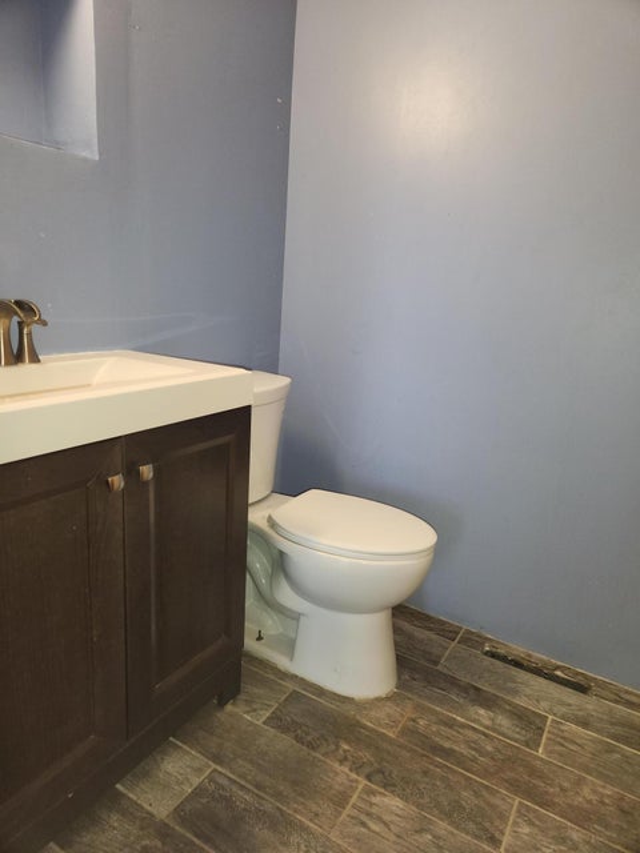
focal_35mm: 23
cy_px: 426
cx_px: 320
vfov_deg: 73.9
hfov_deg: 58.9
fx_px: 567
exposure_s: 1/30
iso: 100
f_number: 1.8
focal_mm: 5.4
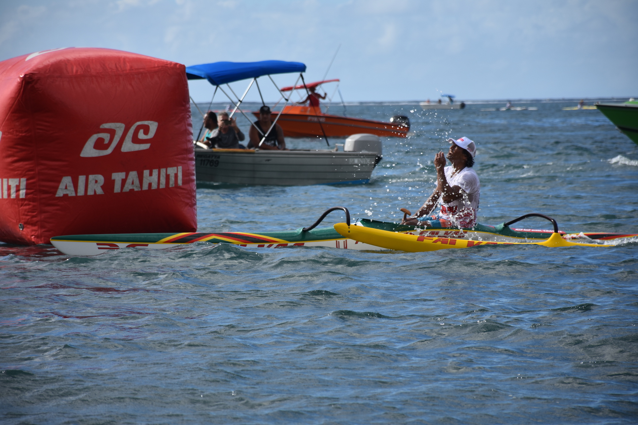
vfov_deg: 6.5
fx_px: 3721
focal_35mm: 210
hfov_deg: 9.8
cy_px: 212
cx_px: 319
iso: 100
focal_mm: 140
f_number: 5.6
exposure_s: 1/500
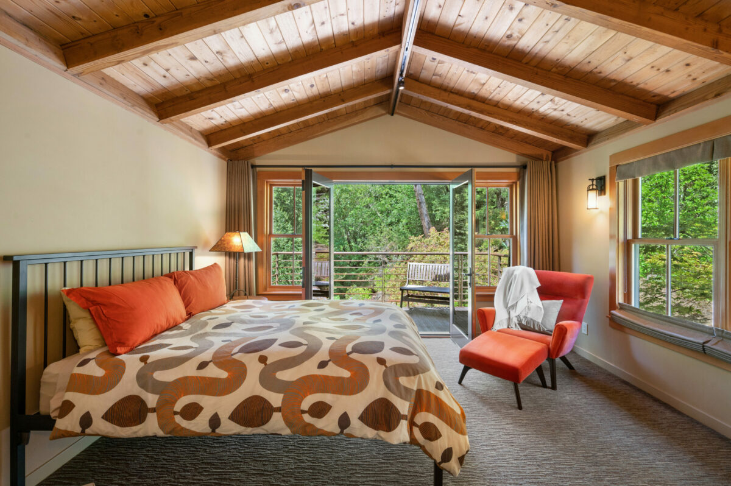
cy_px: 243
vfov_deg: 75.4
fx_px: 314
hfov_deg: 98.6
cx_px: 366
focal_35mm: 16
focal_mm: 15.5
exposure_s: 1/6
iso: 400
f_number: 9
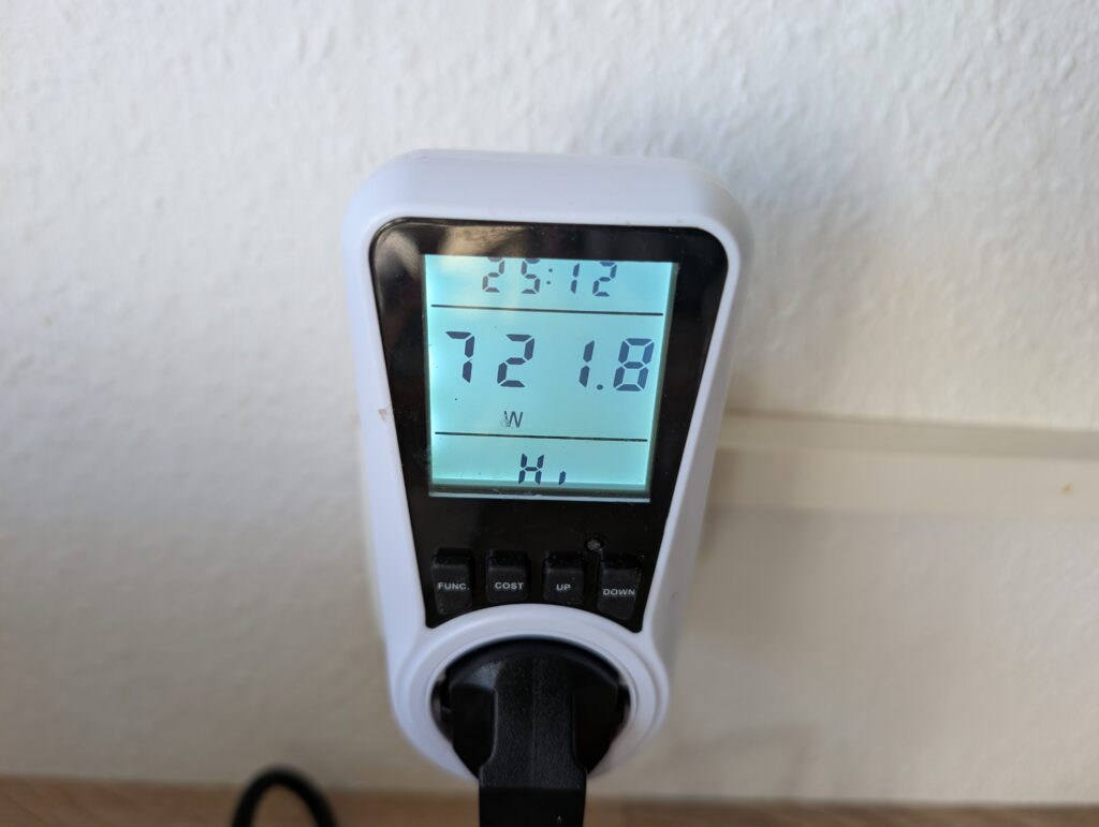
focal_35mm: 24
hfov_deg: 71.5
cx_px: 550
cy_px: 414
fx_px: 763
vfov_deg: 56.9
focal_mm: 6.9
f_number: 1.68
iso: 42
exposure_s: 1/51
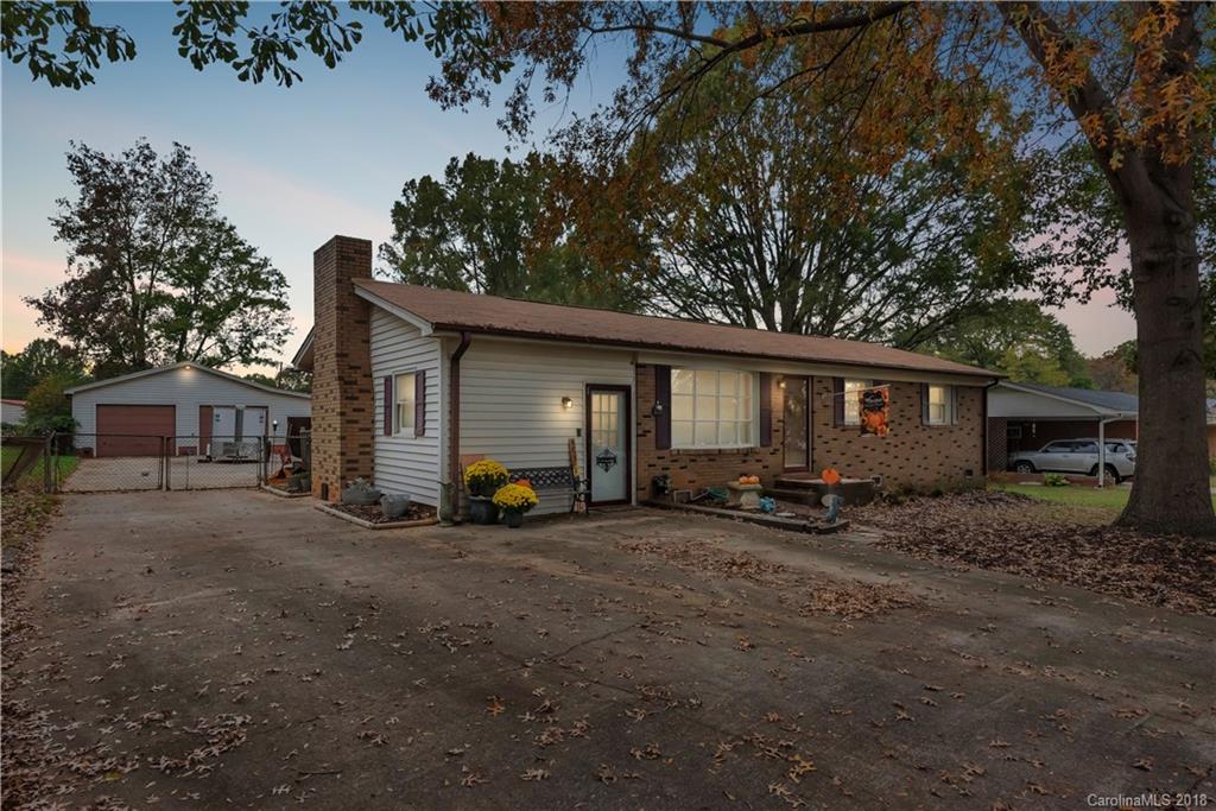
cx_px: 608
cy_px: 406
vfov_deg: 61.9
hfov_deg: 84.0
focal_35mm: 20
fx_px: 676
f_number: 8
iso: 1000
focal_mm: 20
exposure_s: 1/800
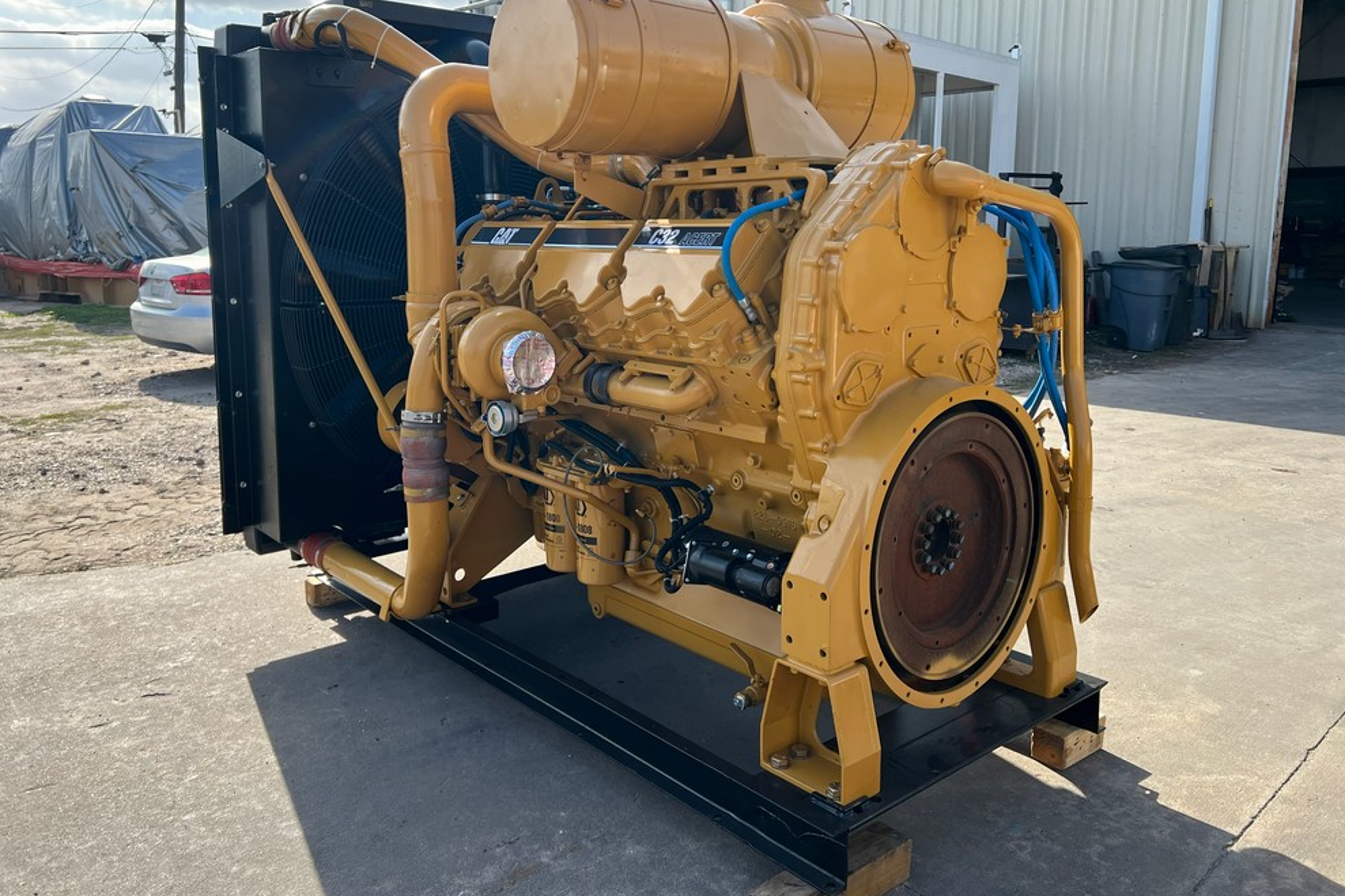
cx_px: 657
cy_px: 382
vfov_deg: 46.2
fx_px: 1046
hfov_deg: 65.5
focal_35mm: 28
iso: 50
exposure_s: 1/1751
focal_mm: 5.7
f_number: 1.5
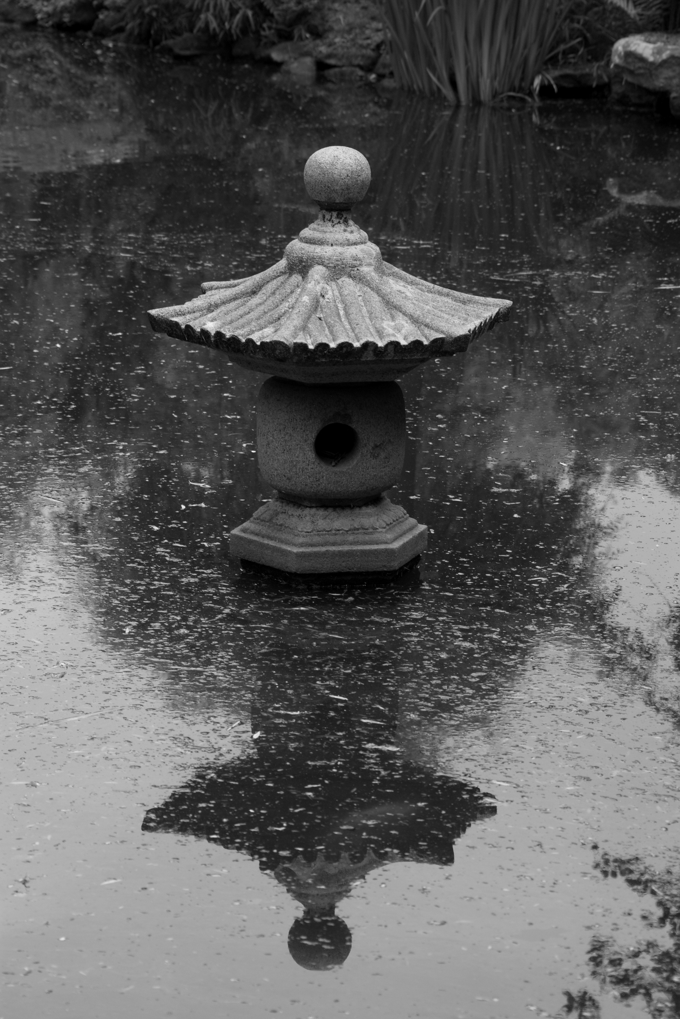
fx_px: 3949
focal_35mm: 140
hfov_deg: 9.8
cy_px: 510
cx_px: 340
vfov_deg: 14.7
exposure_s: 1/320
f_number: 5.6
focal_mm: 93
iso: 400
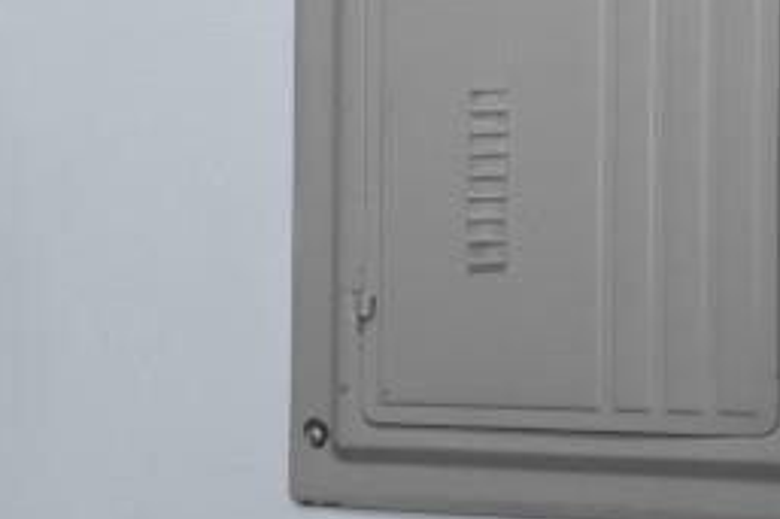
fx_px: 2598
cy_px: 294
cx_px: 42
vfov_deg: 11.4
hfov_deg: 16.8
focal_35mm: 120
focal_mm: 13
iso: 100
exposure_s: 1.6
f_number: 4.8
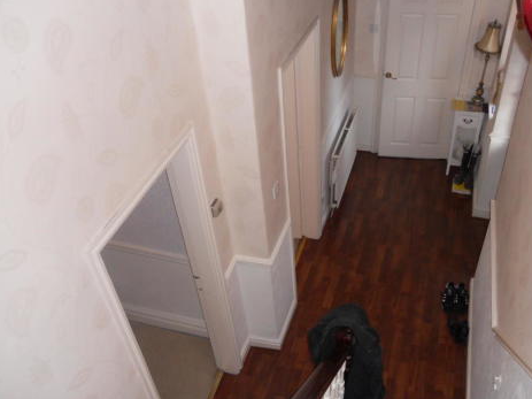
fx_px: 522
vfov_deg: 41.8
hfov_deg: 53.7
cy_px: 202
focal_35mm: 34
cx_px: 312
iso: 200
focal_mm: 4.9
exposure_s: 1/25
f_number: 3.2
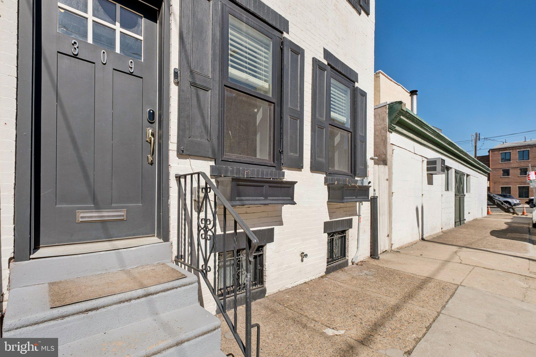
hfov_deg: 100.4
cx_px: 268
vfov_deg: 77.3
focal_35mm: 15
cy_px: 178
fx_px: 223
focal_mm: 10
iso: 250
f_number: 8
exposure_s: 1/850
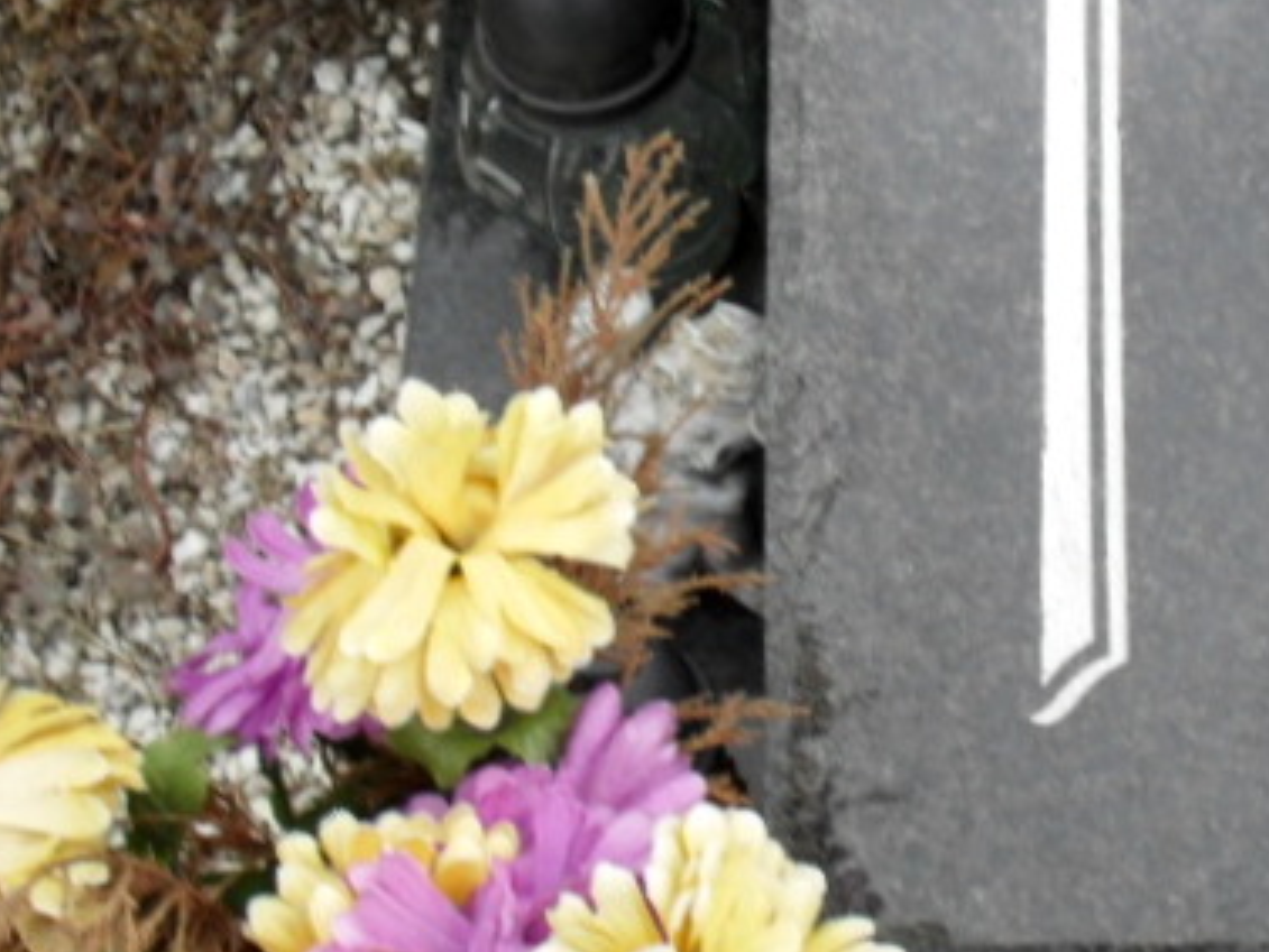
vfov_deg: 15.5
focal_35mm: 95
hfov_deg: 20.0
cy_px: 636
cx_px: 1282
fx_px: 3484
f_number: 3.2
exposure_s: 1/250
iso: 100
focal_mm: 6.3
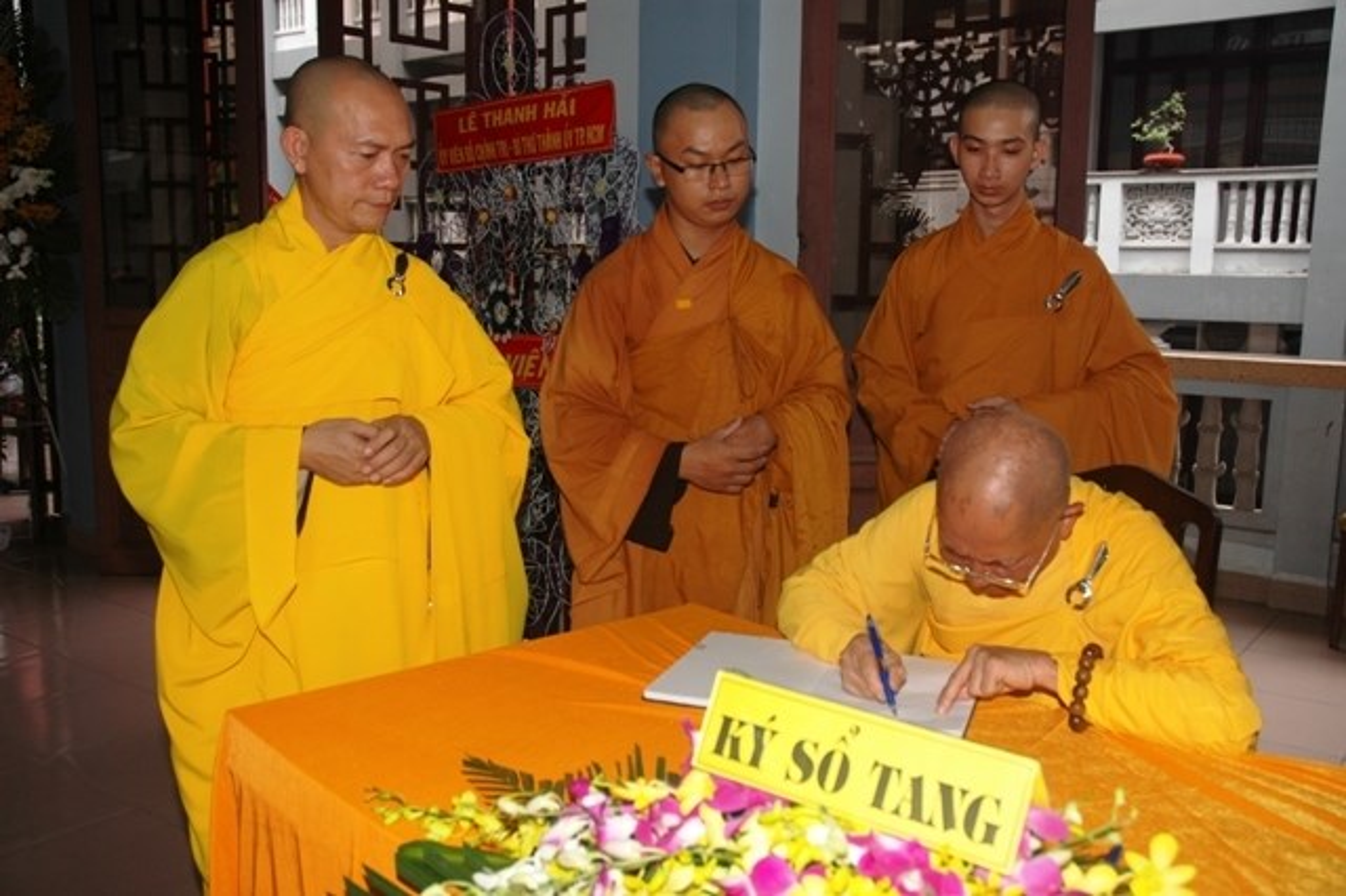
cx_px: 673
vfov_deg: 39.9
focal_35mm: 33
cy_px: 448
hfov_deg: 57.2
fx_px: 1233
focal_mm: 22
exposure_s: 1/60
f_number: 4
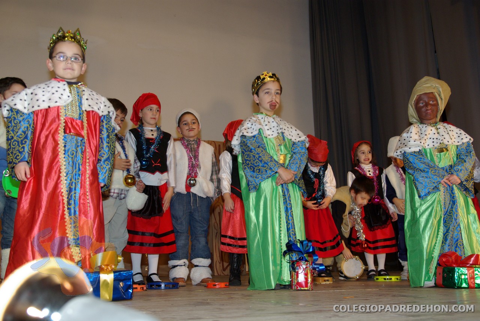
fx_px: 561
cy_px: 160
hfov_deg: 46.3
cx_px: 240
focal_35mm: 42
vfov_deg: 32.0
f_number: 5.6
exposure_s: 1/45
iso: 400
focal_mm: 28
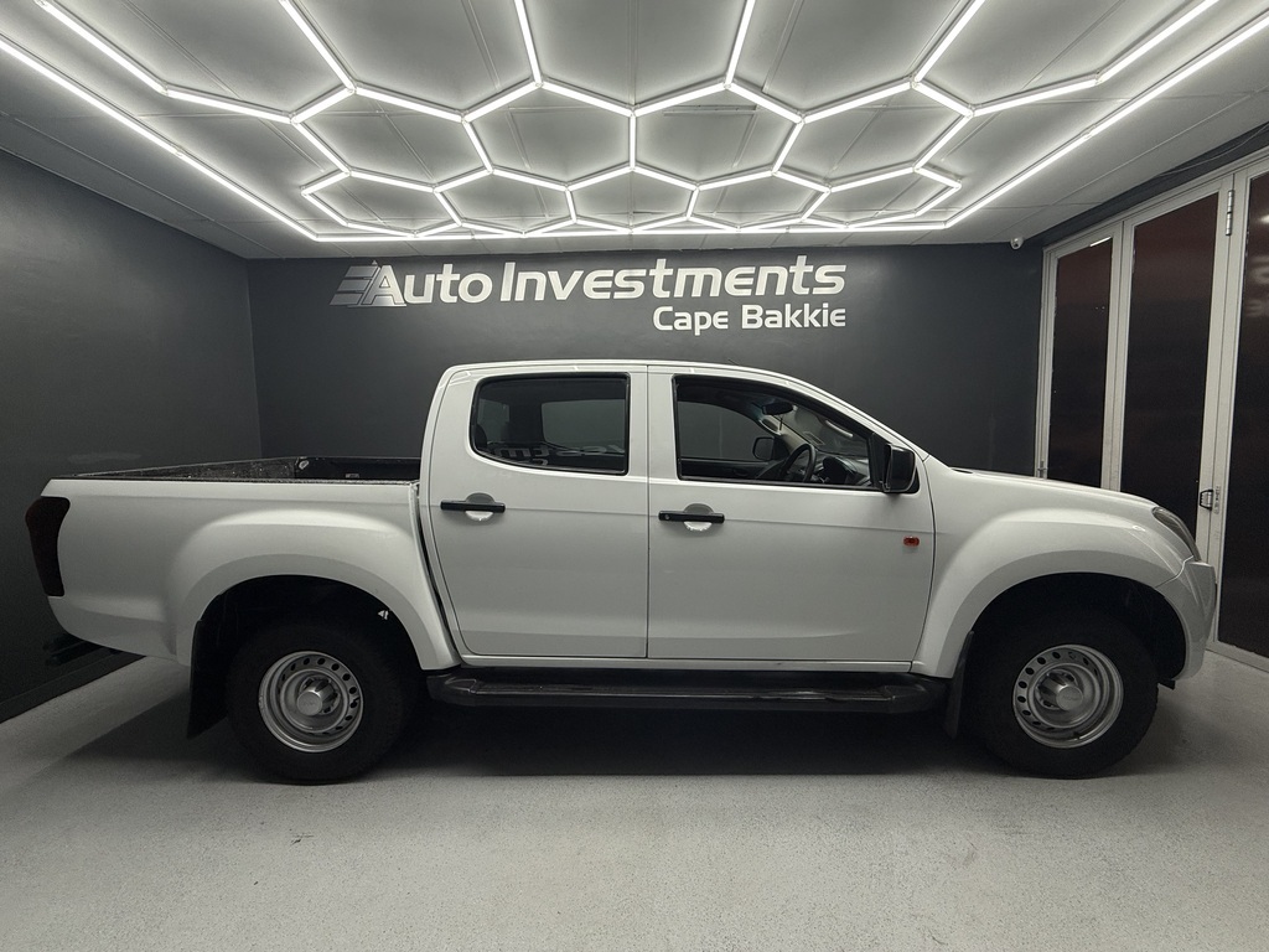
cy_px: 476
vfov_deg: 85.7
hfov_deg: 102.1
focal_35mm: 14
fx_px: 513
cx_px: 634
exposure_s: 1/100
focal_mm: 2.22
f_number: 2.2
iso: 50
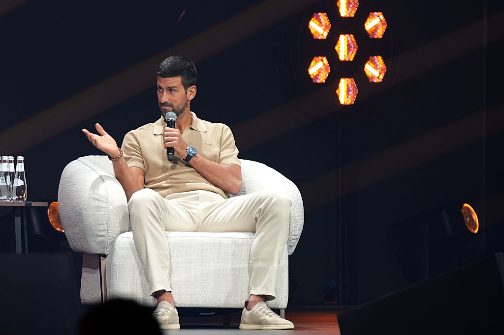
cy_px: 168
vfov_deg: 4.6
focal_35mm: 297
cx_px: 252
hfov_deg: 6.9
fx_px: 4156
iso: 500
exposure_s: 1/160
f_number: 3.5
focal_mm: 198
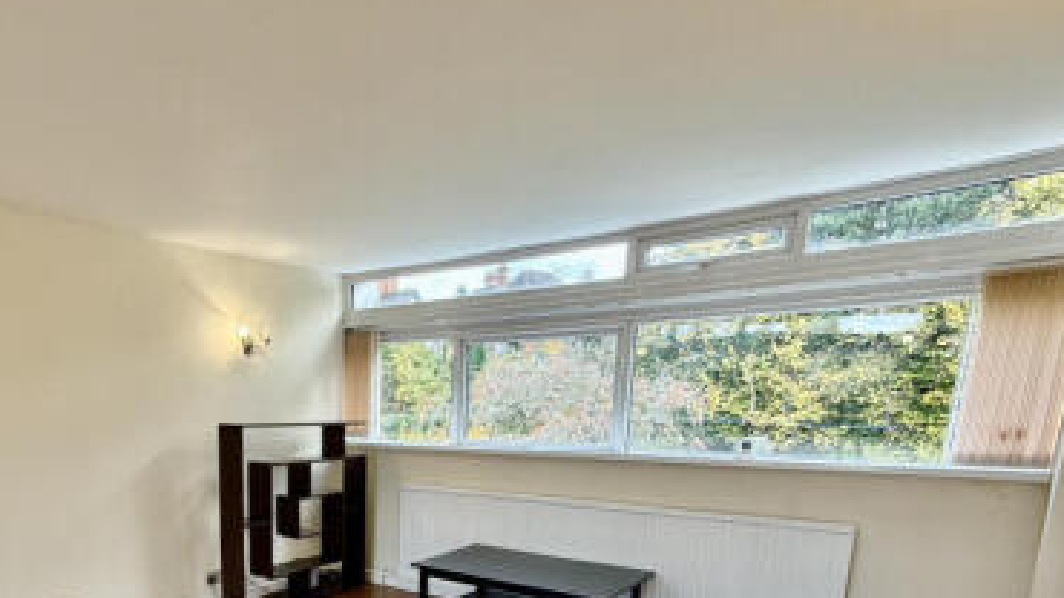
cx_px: 329
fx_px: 677
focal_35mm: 24
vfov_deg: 43.3
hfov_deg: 73.3
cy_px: 545
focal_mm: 2.22
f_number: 2.2
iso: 200
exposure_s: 1/50
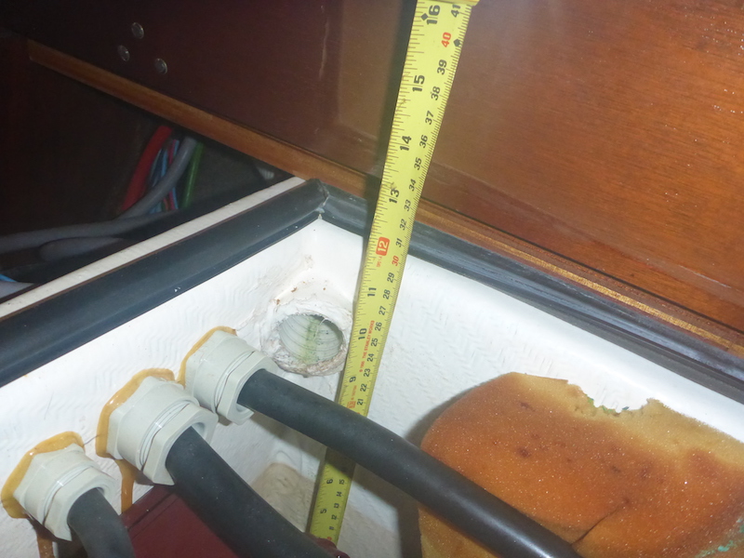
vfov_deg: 49.7
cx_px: 372
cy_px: 279
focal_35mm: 28
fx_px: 602
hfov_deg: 63.4
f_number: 3.3
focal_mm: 4.9
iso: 800
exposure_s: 1/60
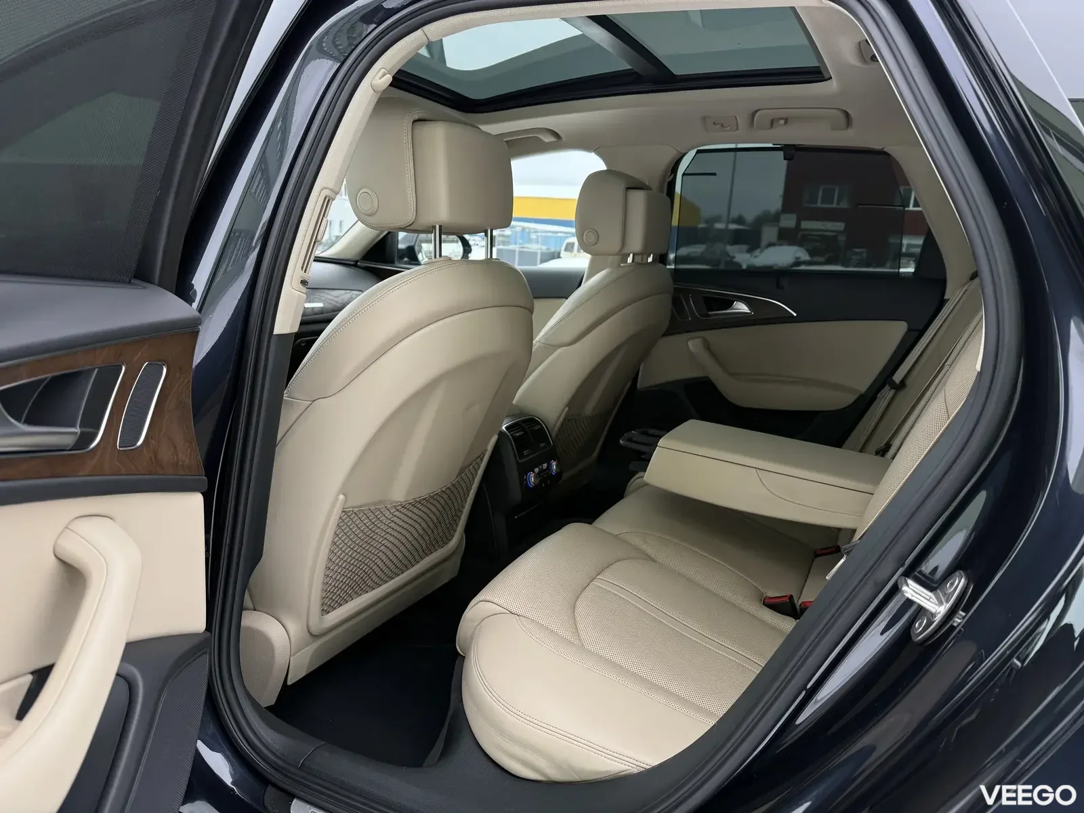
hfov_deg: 71.6
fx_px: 752
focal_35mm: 24
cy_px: 406
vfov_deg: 56.8
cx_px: 542
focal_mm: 6.76
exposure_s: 1/218
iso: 125
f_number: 1.78
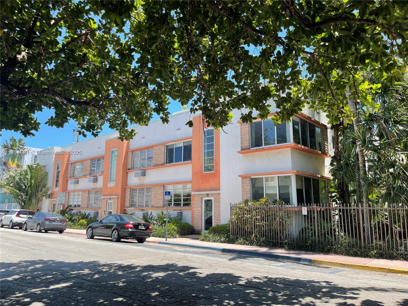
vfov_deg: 54.9
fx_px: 295
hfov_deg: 69.4
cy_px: 153
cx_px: 204
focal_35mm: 25
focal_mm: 5.1
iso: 32
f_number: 1.6
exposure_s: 1/1266
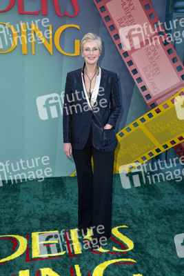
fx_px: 337
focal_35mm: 44
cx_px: 92
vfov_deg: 44.5
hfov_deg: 30.5
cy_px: 138
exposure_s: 1/250
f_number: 6.3
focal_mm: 44
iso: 400
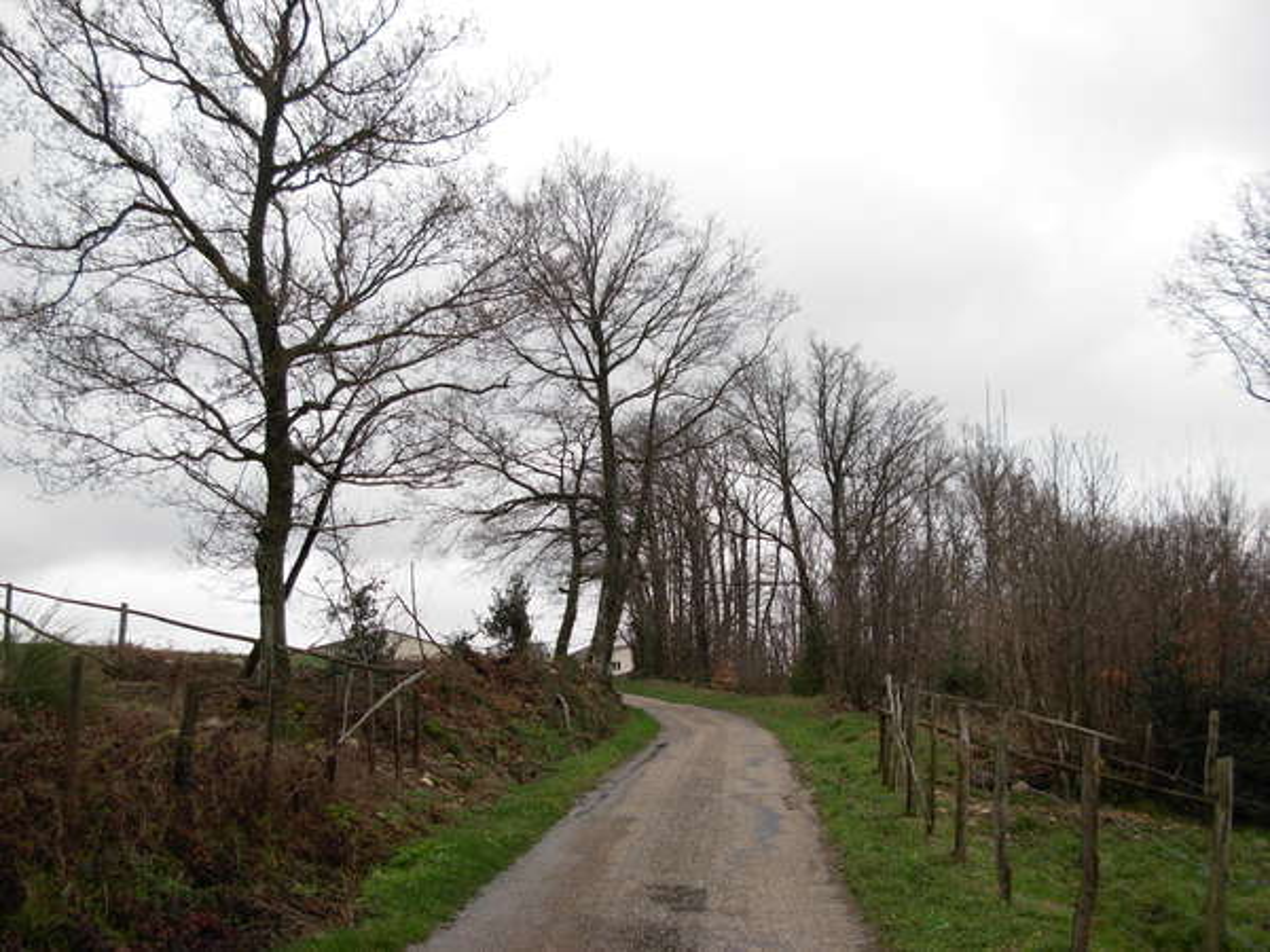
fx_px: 1394
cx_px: 635
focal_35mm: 38
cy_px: 476
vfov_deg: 37.7
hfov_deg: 49.0
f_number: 2.9
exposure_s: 1/373
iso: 79
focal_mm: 6.3
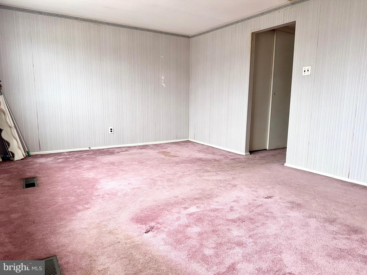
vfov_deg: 56.8
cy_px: 138
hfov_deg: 71.6
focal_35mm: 24
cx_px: 184
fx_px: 254
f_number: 1.78
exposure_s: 1/121
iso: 64
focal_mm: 6.86
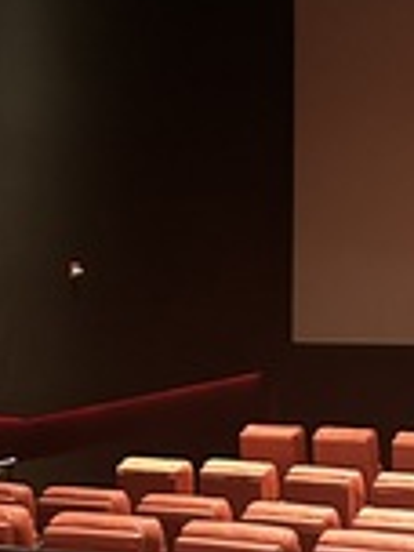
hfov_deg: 14.4
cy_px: 211
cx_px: 425
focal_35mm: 101
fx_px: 1611
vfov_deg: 19.4
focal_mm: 6.86
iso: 1600
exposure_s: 1/30
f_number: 1.78
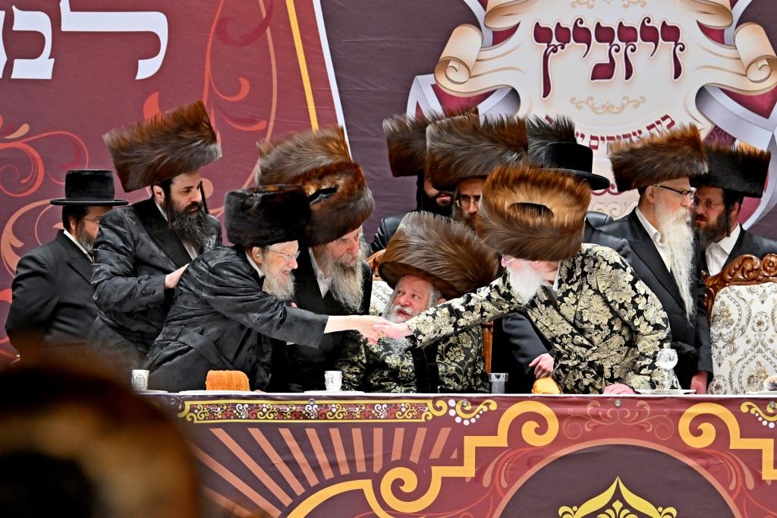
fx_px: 4207
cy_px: 259
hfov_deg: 10.6
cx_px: 388
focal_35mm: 195
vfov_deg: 7.0
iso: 640
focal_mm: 130
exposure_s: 1/800
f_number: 2.8
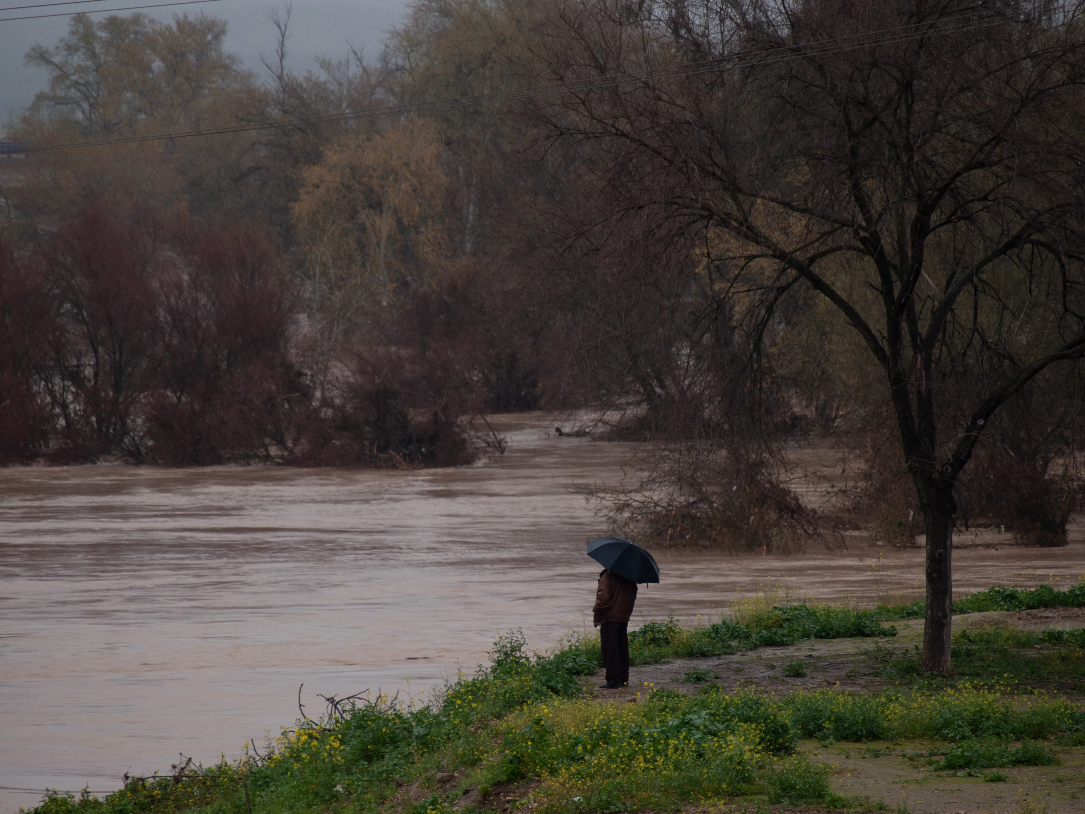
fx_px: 9403
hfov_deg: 6.6
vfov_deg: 5.0
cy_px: 407
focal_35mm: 300
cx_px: 542
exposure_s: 1/30
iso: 200
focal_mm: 150
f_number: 5.6
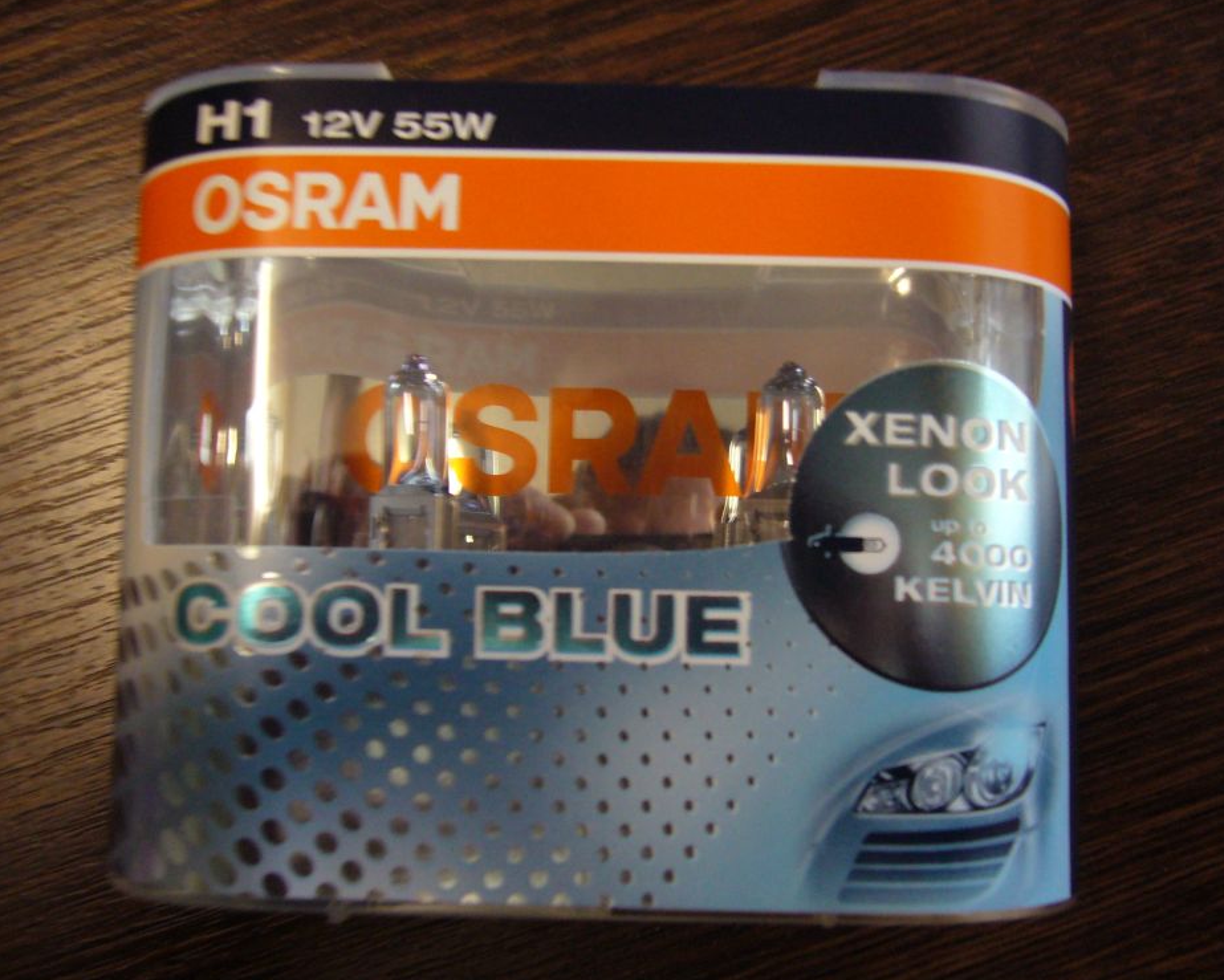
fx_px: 1341
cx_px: 618
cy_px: 491
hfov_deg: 49.1
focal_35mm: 37
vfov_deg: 40.2
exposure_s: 1/8
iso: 200
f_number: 2.8
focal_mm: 5.8
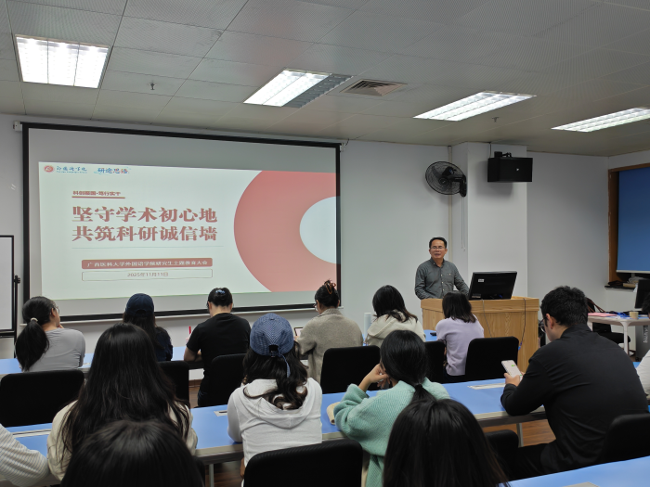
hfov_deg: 54.0
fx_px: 638
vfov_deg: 41.8
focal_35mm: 34
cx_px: 325
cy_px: 244
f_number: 1.9
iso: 200
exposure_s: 1/50
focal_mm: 6.12
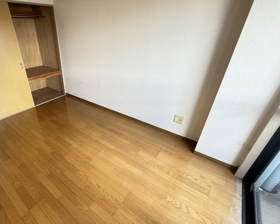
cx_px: 100
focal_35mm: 18
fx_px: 149
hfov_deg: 84.2
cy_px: 110
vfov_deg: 73.8
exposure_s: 1/99
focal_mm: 2.22
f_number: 2.2
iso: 250
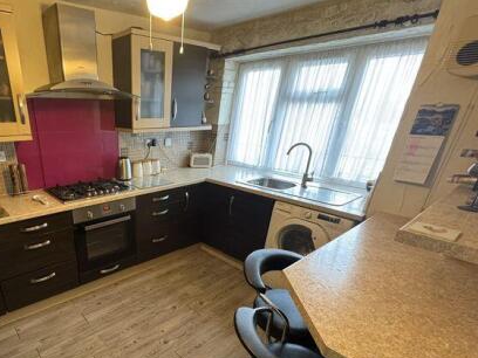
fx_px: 276
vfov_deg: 64.4
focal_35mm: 20
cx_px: 145
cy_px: 236
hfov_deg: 78.0
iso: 640
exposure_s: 1/60
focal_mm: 2.22
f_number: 2.2
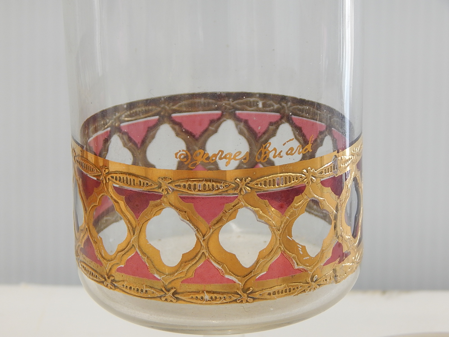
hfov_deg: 18.9
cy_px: 168
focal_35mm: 104
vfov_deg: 14.2
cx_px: 224
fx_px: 1349
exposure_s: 1/30
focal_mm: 18.7
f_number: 4.5
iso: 200
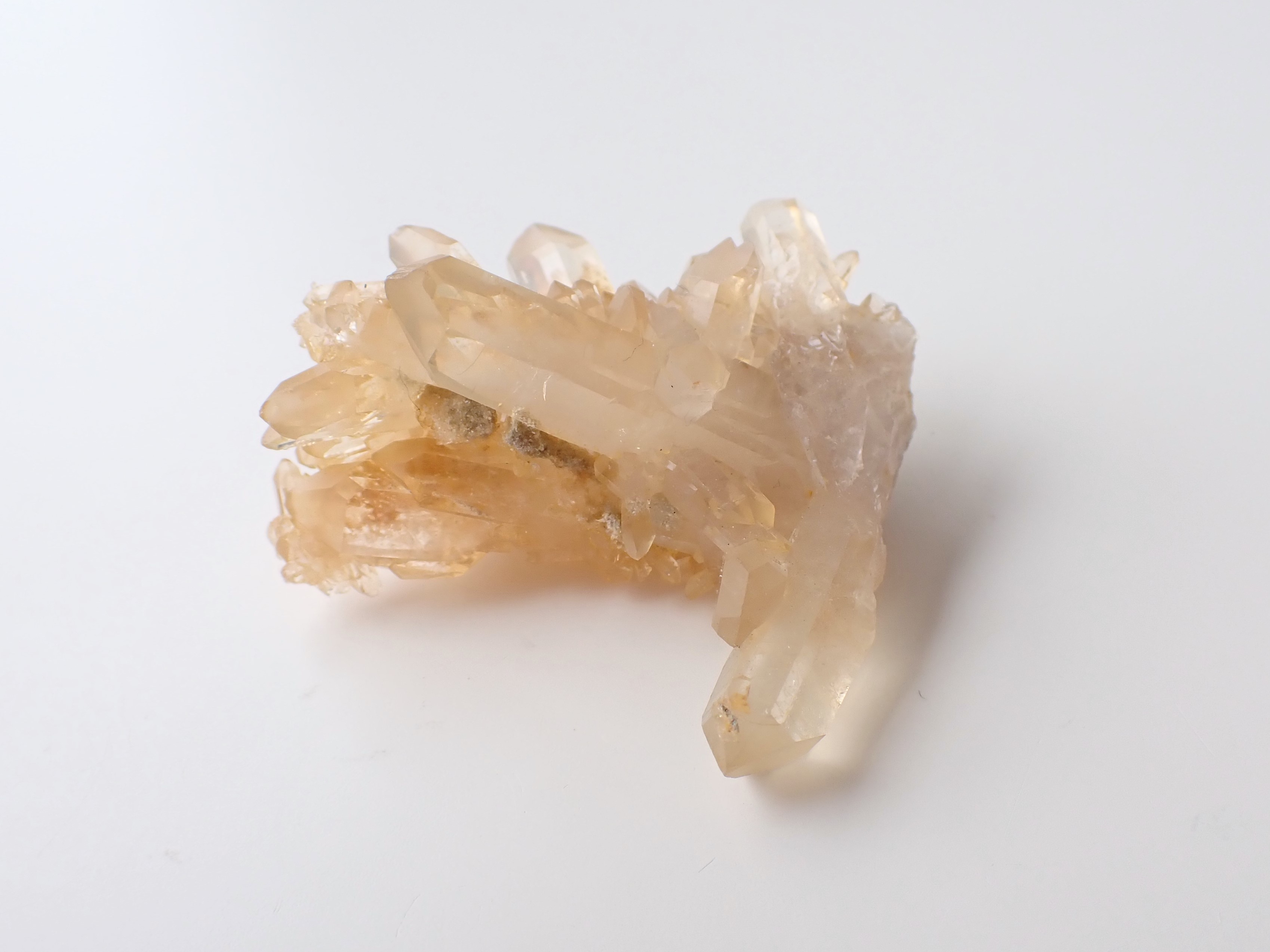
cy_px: 476
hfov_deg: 60.0
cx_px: 635
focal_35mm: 30
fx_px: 1101
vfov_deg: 46.8
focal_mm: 5.4
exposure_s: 1/125
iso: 160
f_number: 3.2
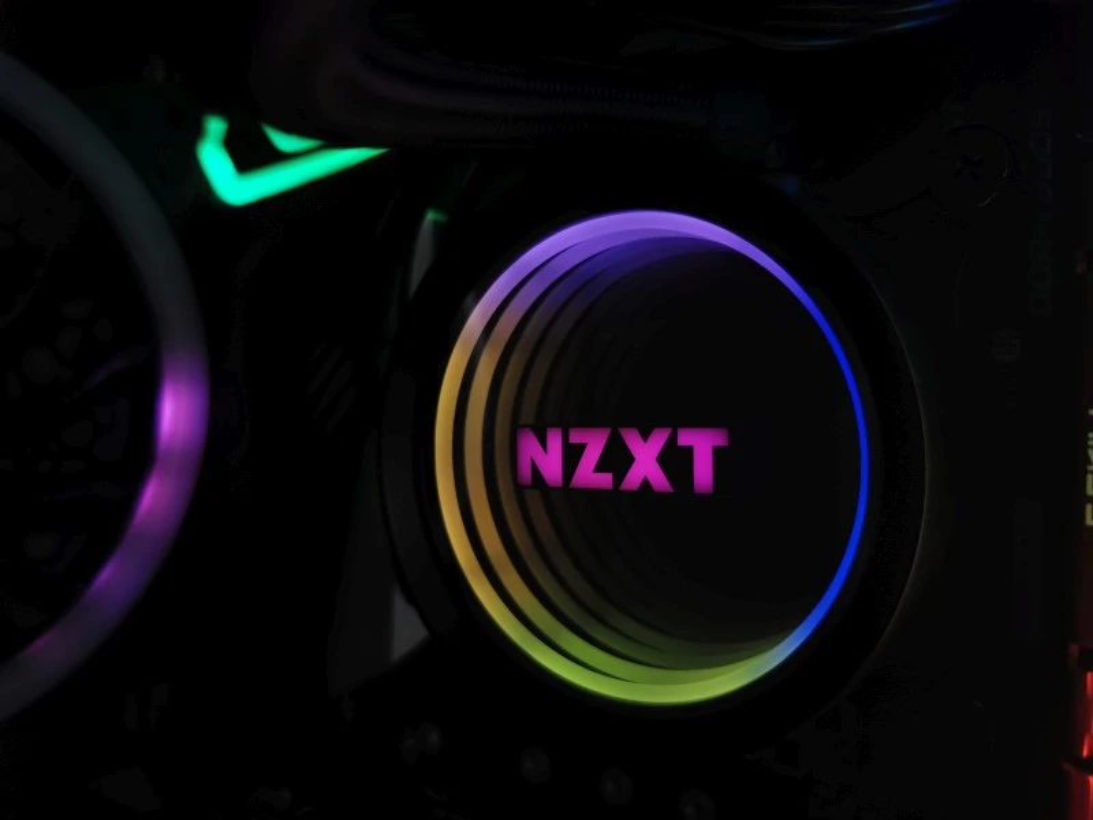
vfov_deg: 51.4
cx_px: 546
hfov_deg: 65.3
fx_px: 853
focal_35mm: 27
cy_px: 410
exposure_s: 1/100
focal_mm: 5.56
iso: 160
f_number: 1.6
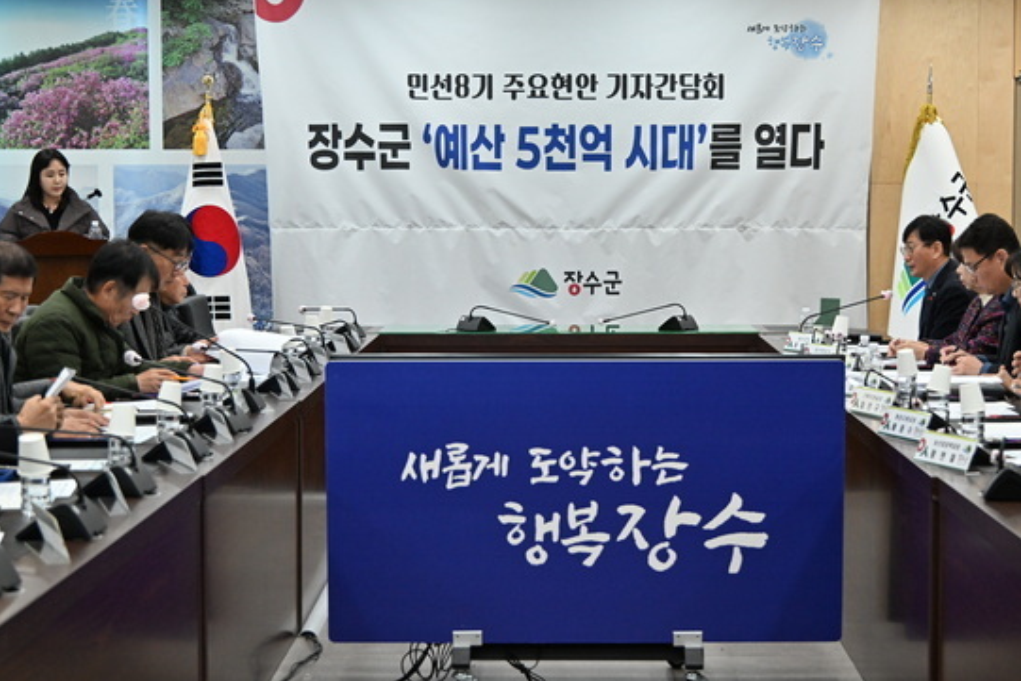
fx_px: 2042
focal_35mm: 72
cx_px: 528
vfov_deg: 18.9
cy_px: 356
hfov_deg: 28.1
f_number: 6
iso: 2800
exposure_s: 1/160
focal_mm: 62
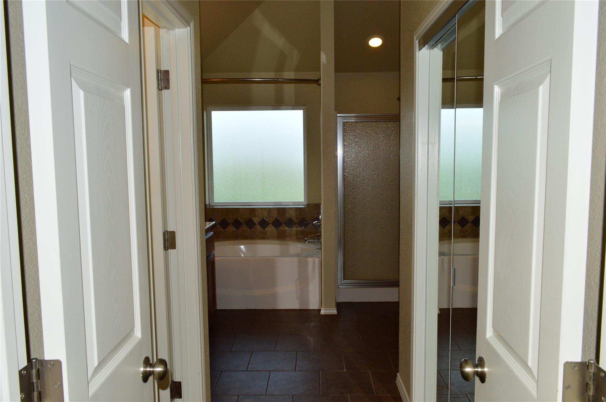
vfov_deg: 47.8
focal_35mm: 27
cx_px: 303
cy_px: 201
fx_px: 454
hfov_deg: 67.4
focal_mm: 18
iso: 800
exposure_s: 1/200
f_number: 9
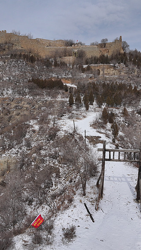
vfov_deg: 55.3
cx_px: 72
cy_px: 127
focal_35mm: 36
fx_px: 239
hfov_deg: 32.8
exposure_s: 1/100
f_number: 5.6
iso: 100
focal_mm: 12.29
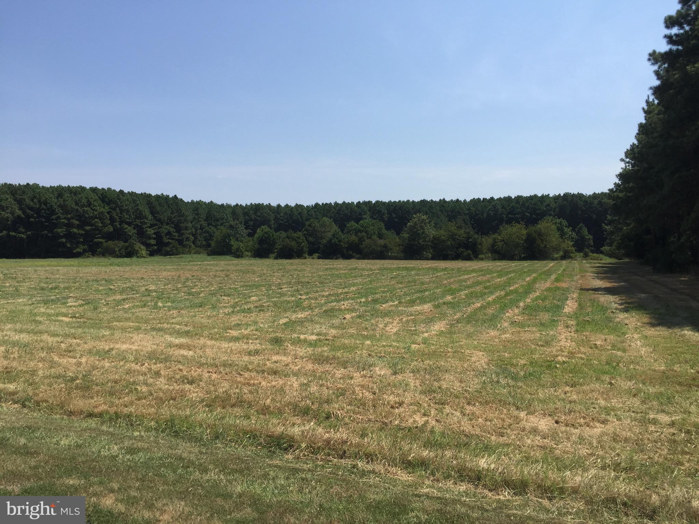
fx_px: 586
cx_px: 350
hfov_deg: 61.7
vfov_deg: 48.2
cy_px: 262
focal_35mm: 29
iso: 32
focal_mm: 4.15
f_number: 2.2
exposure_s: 1/2475
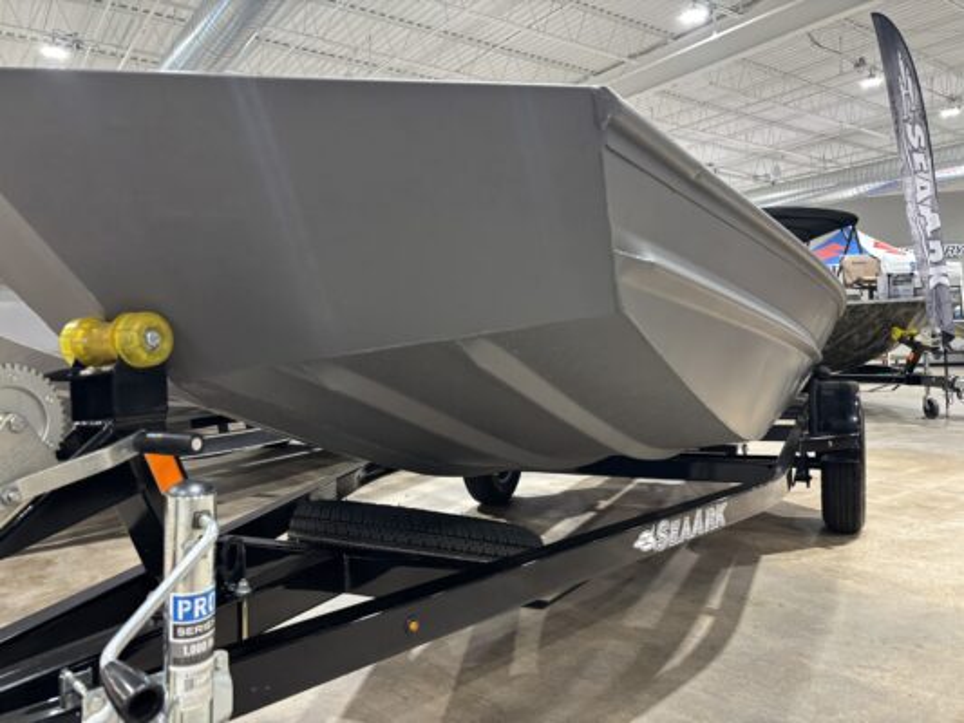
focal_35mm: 26
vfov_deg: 53.1
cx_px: 482
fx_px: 724
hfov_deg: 67.3
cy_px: 362
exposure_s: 1/60
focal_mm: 5.96
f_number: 1.6
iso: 250
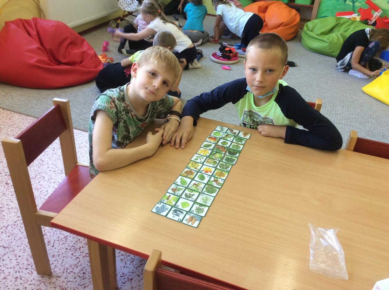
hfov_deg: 56.9
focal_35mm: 32
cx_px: 194
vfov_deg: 44.0
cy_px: 145
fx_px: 359
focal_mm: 3.3
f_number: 2.4
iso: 40
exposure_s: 1/25
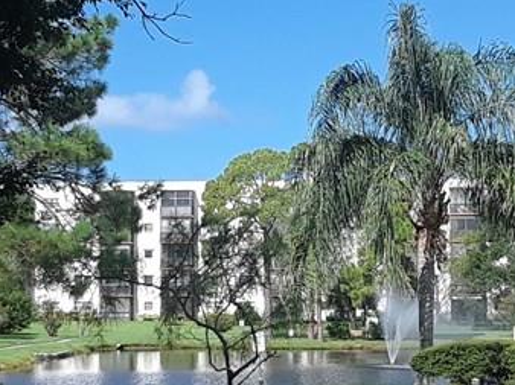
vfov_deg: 16.2
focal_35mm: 91
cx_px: 340
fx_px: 1353
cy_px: 240
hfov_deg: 21.5
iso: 40
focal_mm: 2.47
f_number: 1.9
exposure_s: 1/1377
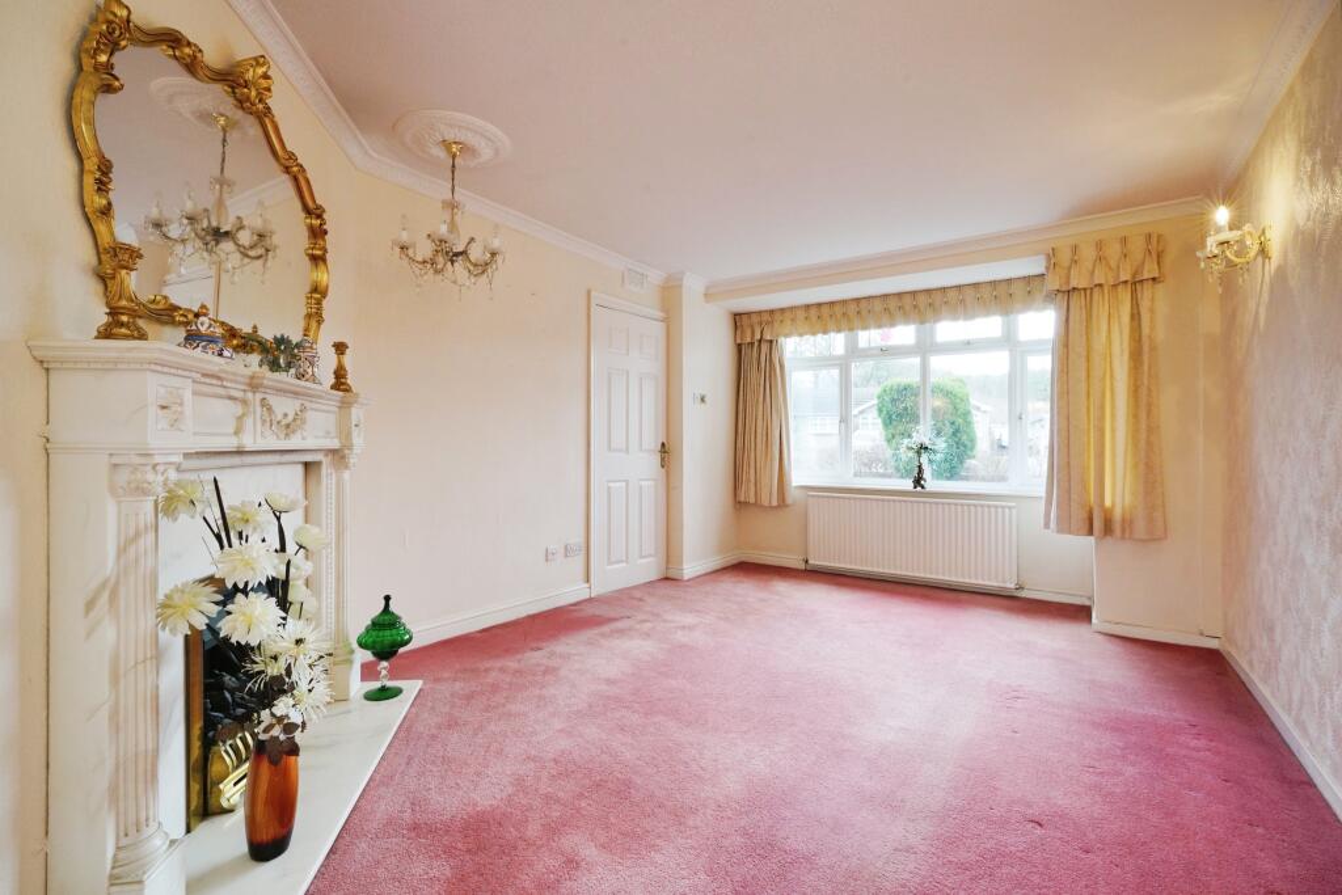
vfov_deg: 73.8
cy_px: 448
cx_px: 671
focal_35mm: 16
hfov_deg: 96.7
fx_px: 596
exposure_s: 1/25
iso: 1000
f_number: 11
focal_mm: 16
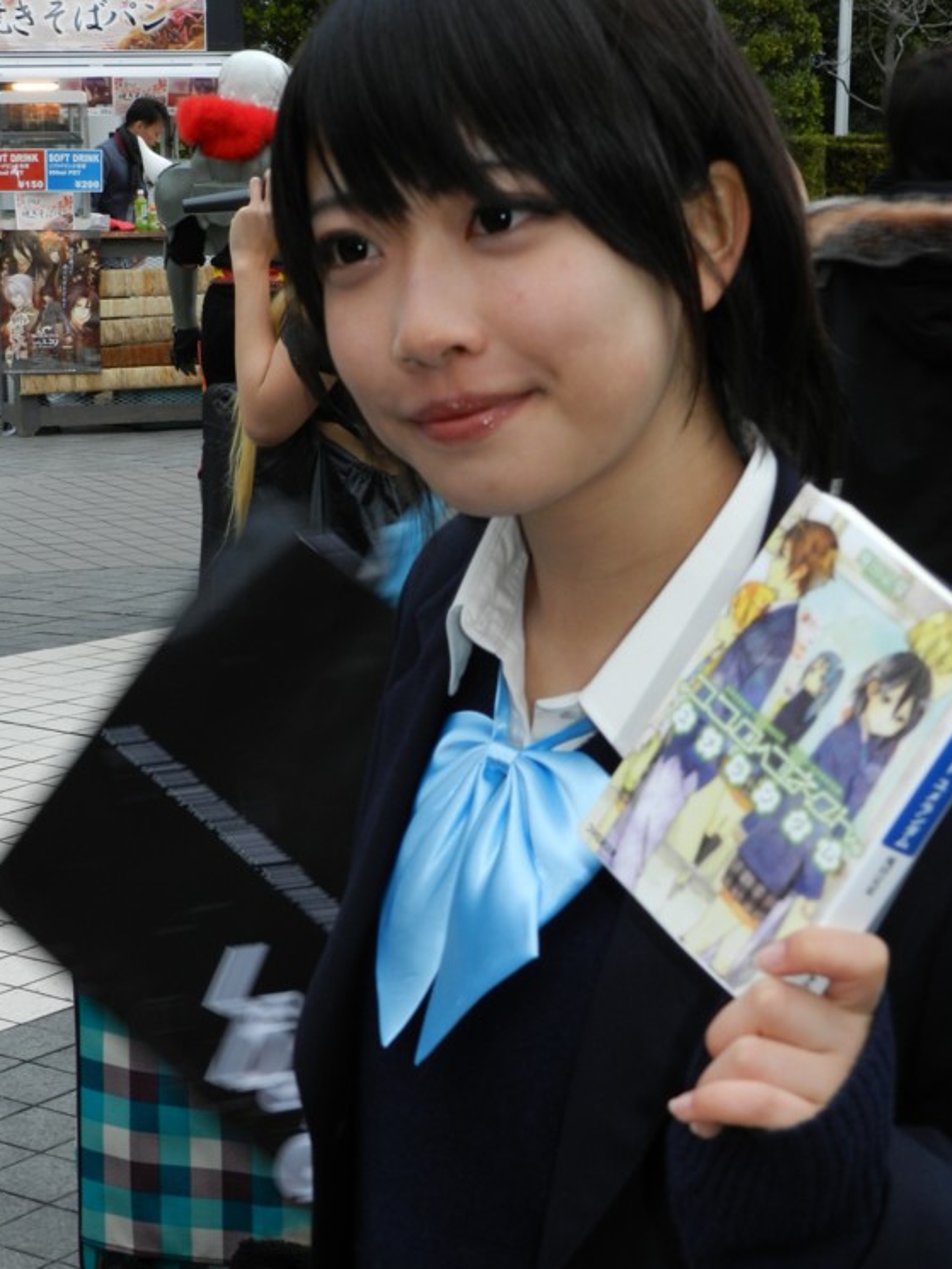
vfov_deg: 26.7
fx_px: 2676
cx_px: 475
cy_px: 613
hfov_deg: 20.2
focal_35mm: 73
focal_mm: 12.1
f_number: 4.7
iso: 200
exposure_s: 1/30
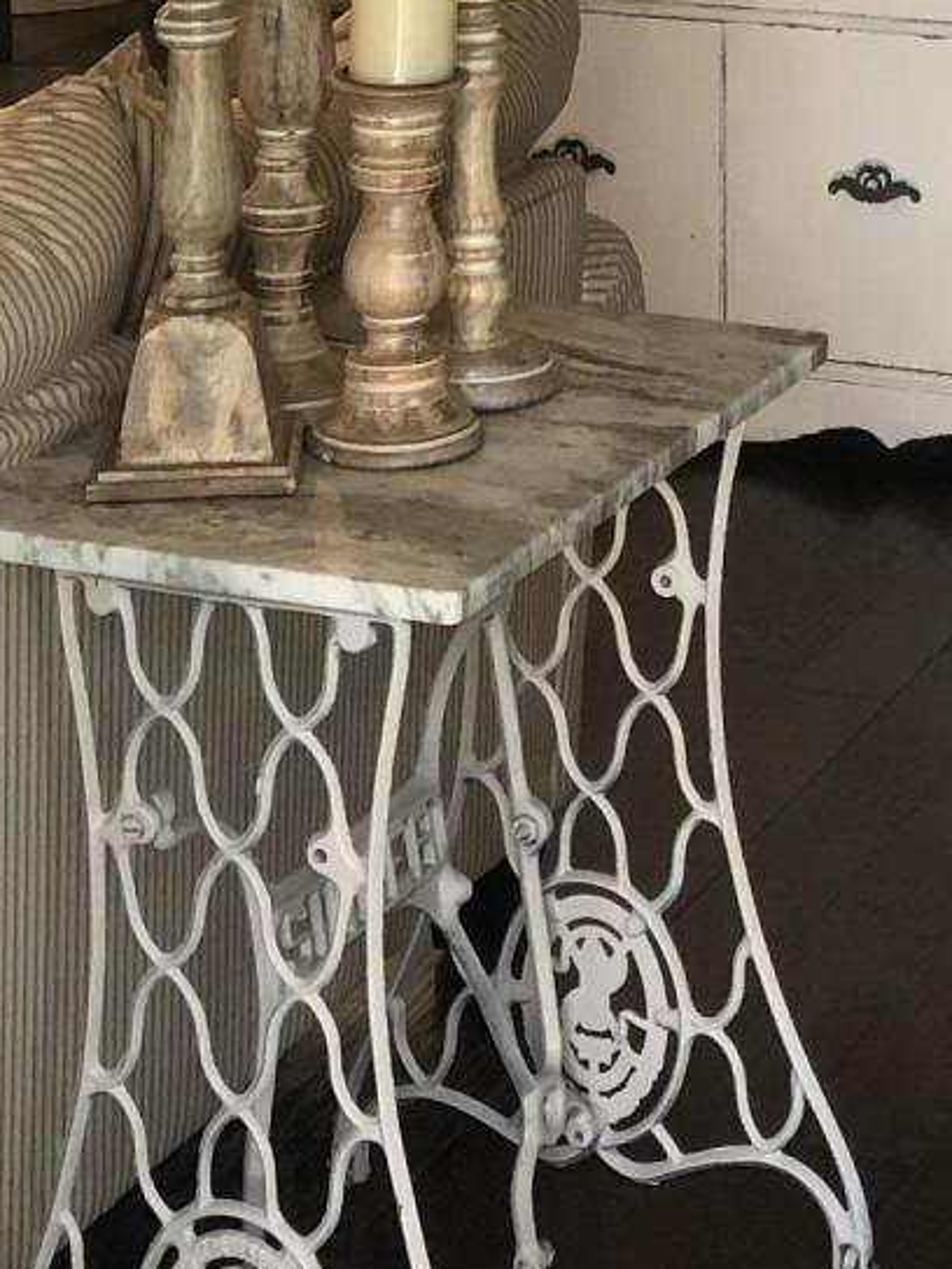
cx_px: 873
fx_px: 3777
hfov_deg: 14.2
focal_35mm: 103
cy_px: -453
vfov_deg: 17.7
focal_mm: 3.99
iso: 40
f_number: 1.8
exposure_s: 1/30
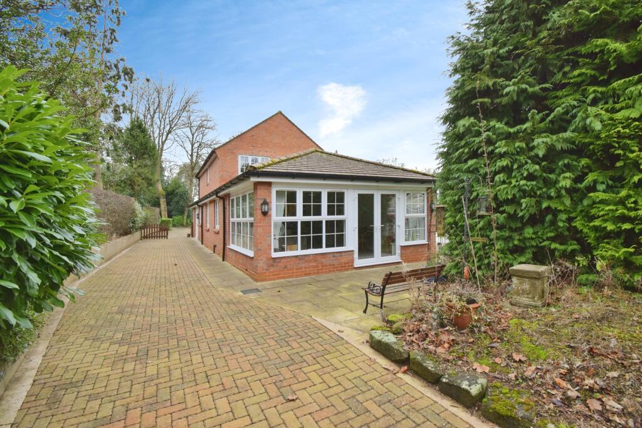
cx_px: 321
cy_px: 214
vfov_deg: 77.3
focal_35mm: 15
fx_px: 268
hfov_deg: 100.4
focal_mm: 10
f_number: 8
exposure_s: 1/250
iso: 1000
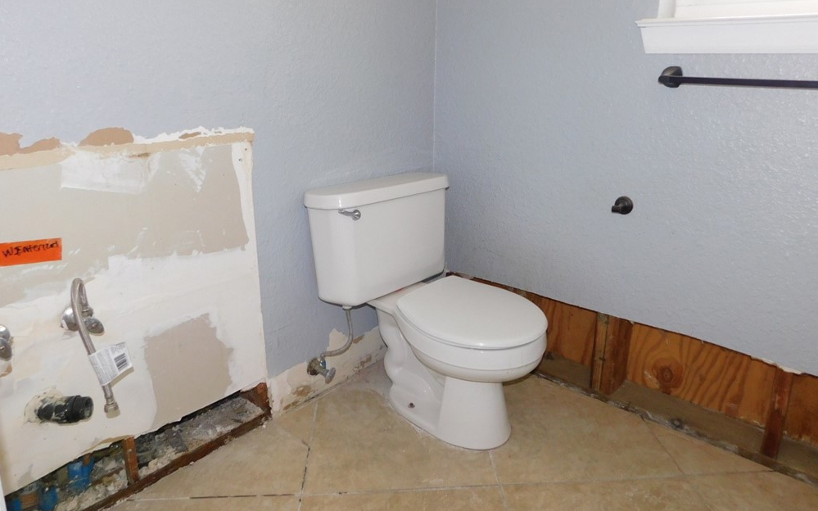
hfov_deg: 72.6
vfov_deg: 49.1
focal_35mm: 25
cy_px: 218
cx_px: 416
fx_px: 557
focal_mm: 4
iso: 200
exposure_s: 1/30
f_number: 3
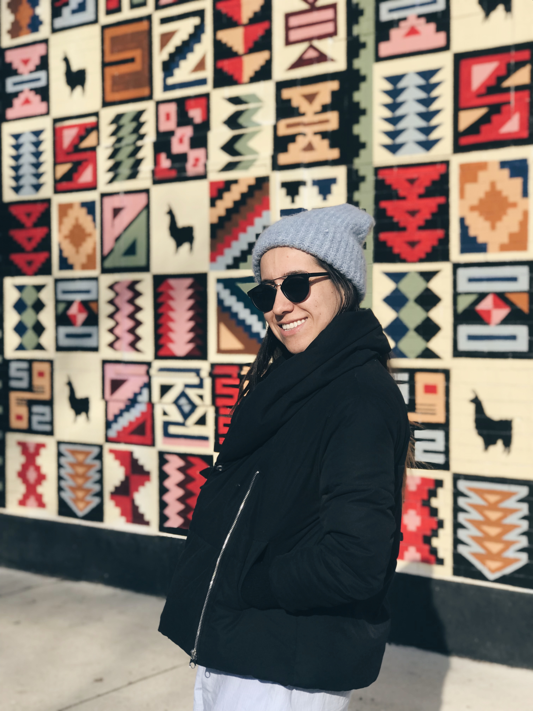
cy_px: 356
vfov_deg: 33.8
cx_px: 266
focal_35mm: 57
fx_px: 1170
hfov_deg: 25.7
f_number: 2.8
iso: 20
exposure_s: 1/812
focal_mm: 6.6
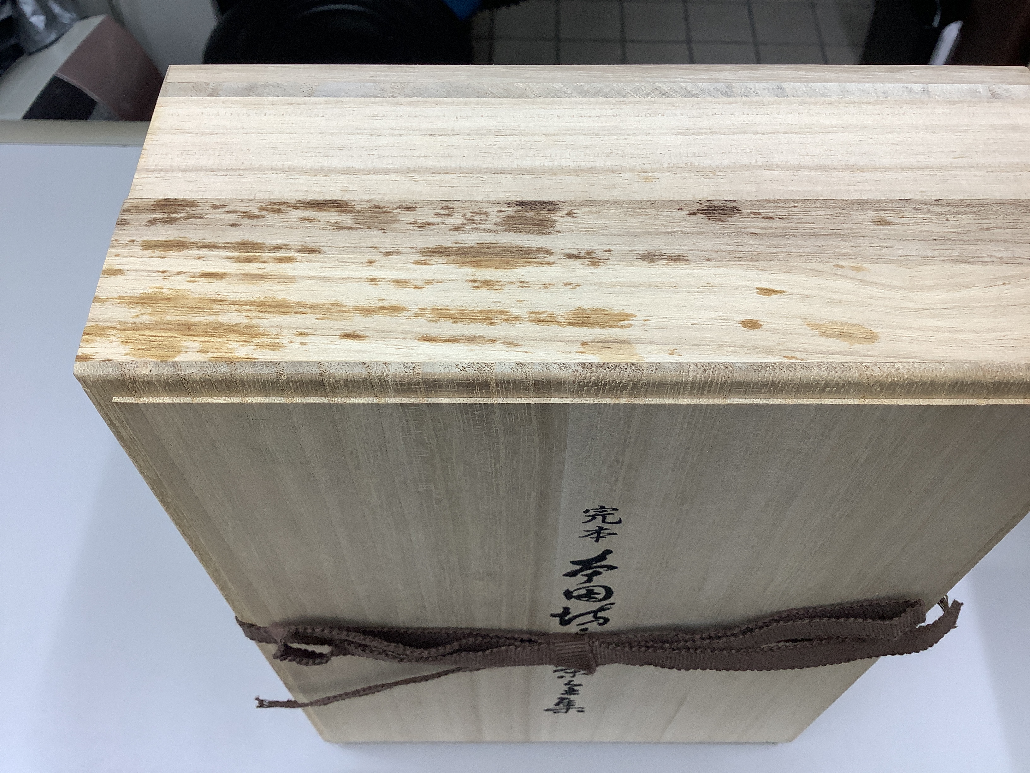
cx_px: 515
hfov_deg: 58.4
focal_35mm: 31
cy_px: 386
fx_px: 922
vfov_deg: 45.4
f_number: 2.4
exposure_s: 1/100
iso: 64
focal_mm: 3.3
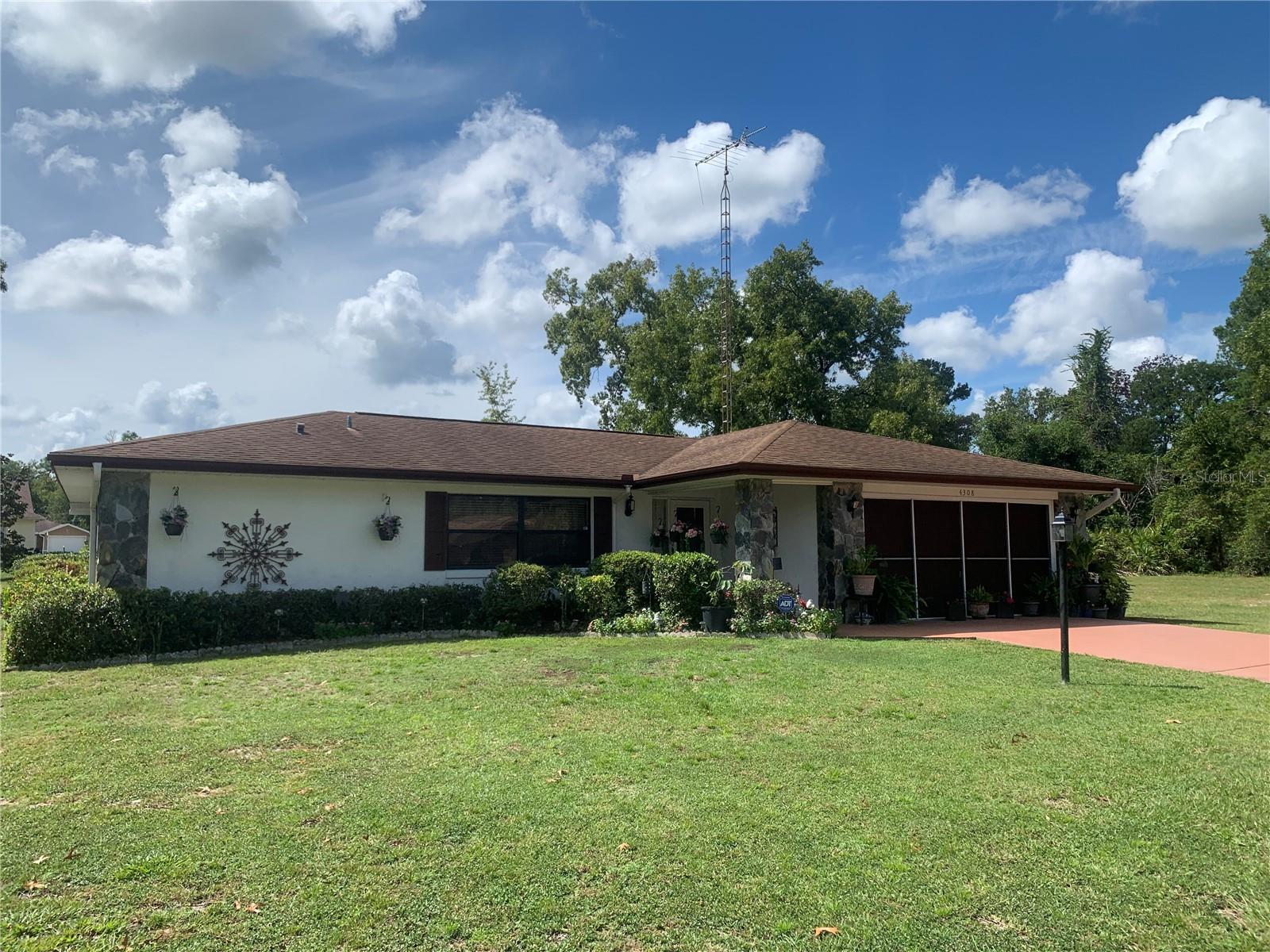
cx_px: 635
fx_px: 954
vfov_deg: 53.1
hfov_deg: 67.3
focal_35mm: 26
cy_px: 476
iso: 25
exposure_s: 1/3521
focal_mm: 4.25
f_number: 1.8
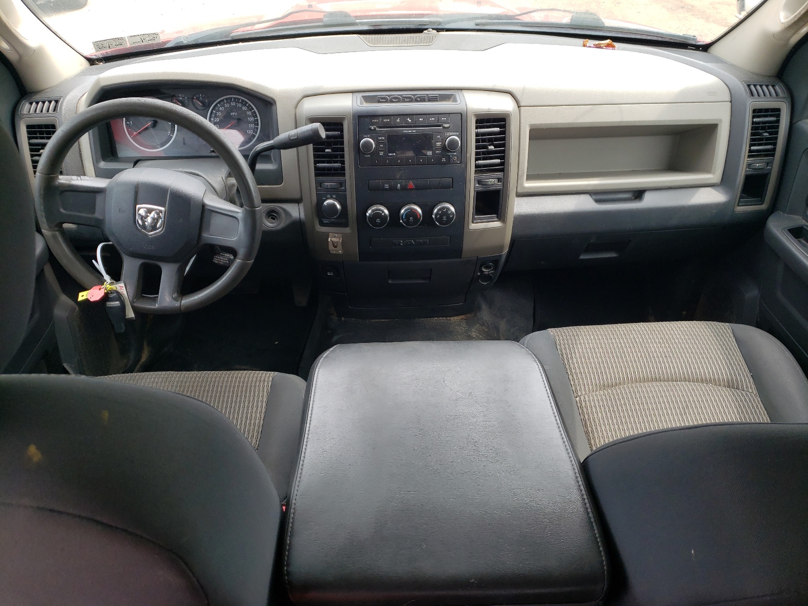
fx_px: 607
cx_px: 404
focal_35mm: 26
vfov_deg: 53.1
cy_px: 303
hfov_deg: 67.3
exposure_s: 1/233
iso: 50
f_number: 1.5
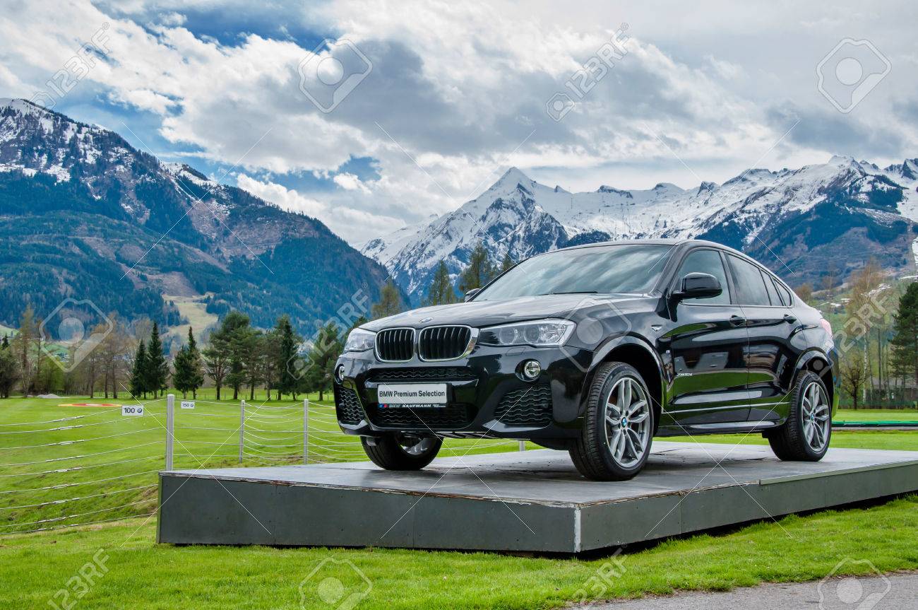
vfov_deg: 26.4
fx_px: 1299
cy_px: 305
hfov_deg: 38.9
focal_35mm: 51
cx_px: 459
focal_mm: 34
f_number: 11
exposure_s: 1/400
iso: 320
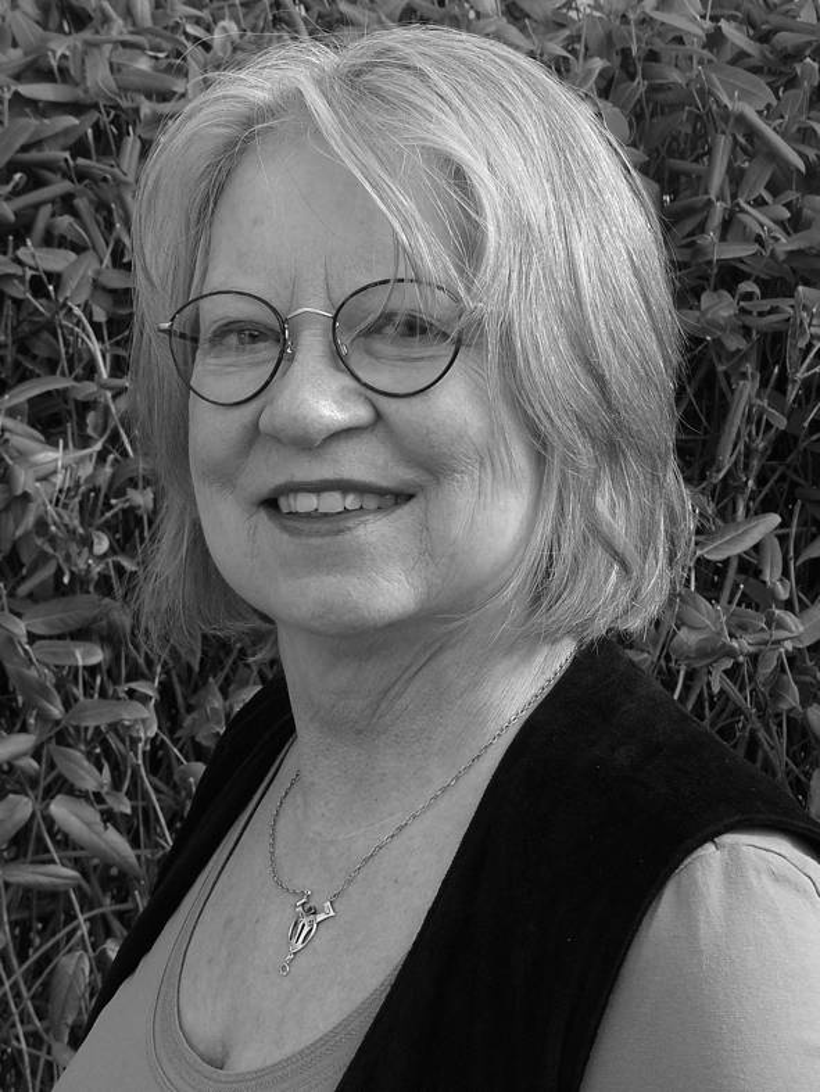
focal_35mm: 63
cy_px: 546
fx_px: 1988
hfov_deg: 23.3
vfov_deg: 30.7
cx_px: 410
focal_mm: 10.5
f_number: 4
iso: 100
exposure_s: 1/200
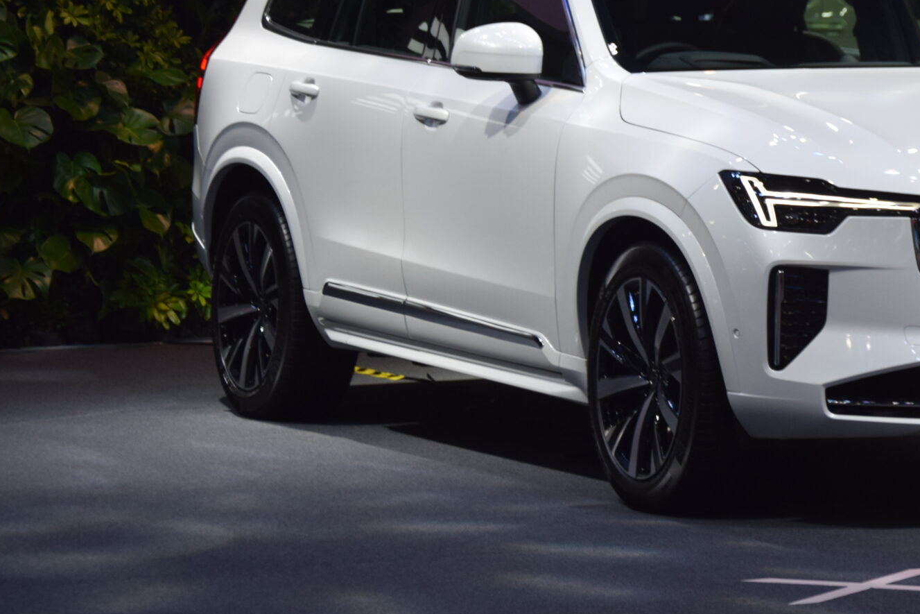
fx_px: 4881
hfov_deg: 10.7
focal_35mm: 191
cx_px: 860
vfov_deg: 7.2
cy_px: 183
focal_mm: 66
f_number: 5.6
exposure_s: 1/125
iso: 400
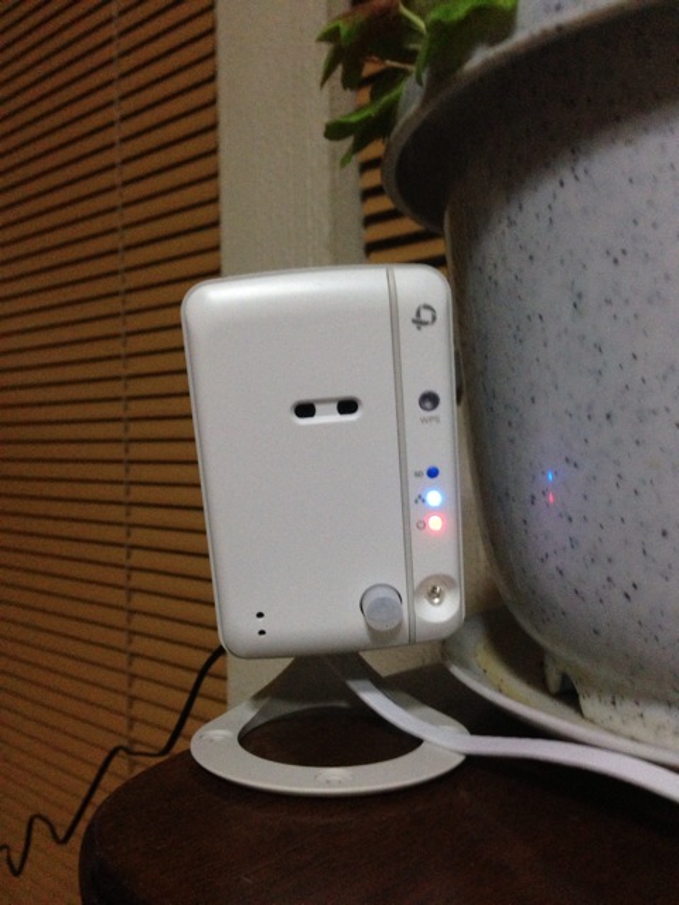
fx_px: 863
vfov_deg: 55.4
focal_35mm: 33
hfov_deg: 42.9
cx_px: 340
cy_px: 452
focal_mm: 4.13
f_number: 2.4
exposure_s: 1/20
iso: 400
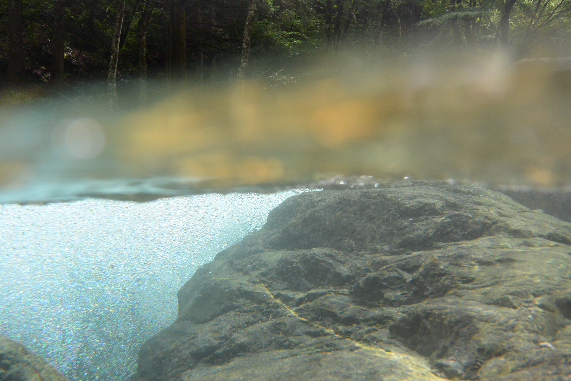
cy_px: 190
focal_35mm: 29
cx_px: 286
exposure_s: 1/500
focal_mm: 11
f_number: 3.5
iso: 200
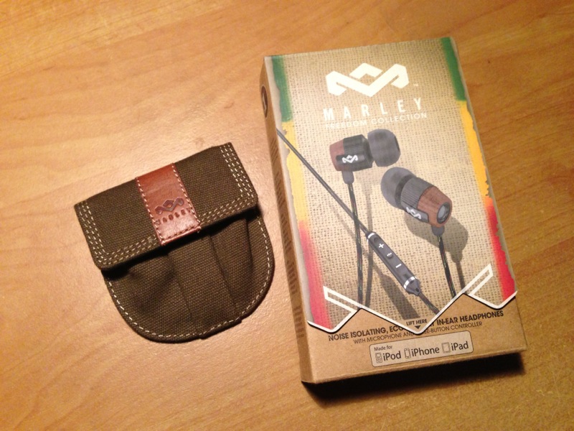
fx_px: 547
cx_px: 287
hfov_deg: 55.4
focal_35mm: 33
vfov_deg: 42.9
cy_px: 216
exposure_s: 1/20
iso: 250
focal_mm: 4.13
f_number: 2.4
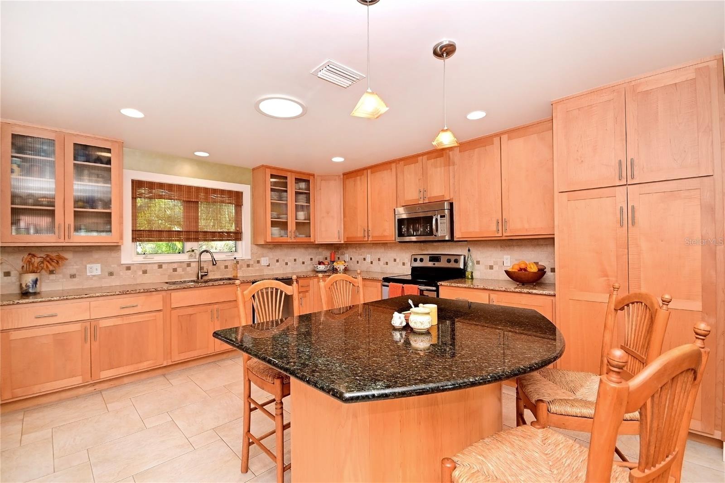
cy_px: 242
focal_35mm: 15
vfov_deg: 77.3
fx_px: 302
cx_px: 362
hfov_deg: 100.4
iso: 500
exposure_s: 1/60
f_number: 6.3
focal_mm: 10
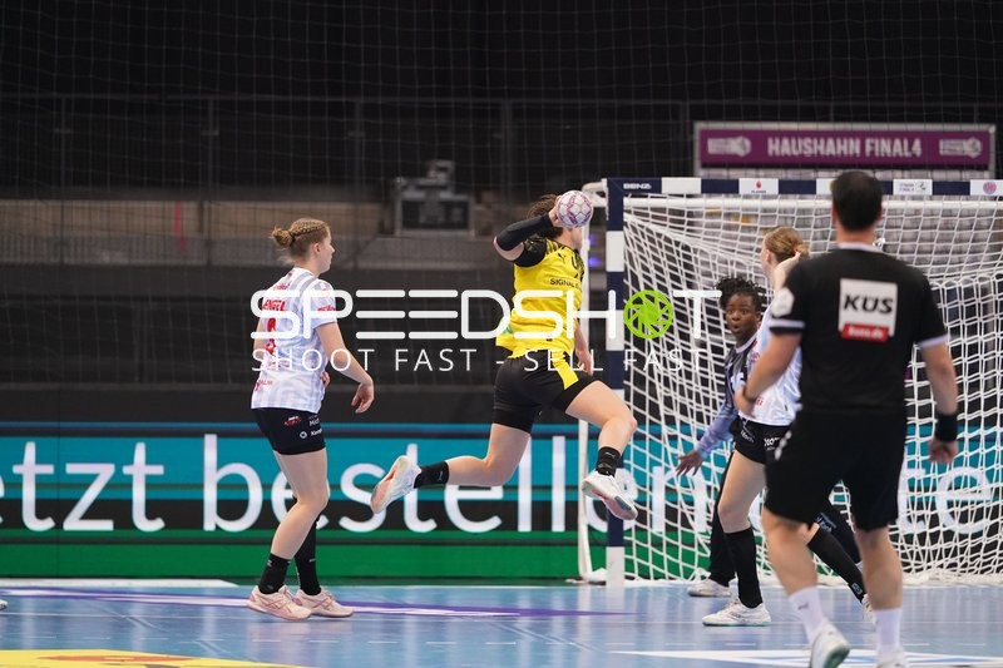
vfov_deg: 4.6
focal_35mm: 300
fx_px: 8356
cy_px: 334
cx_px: 502
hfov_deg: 6.9
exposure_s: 1/1600
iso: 5000
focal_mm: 300
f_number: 2.8
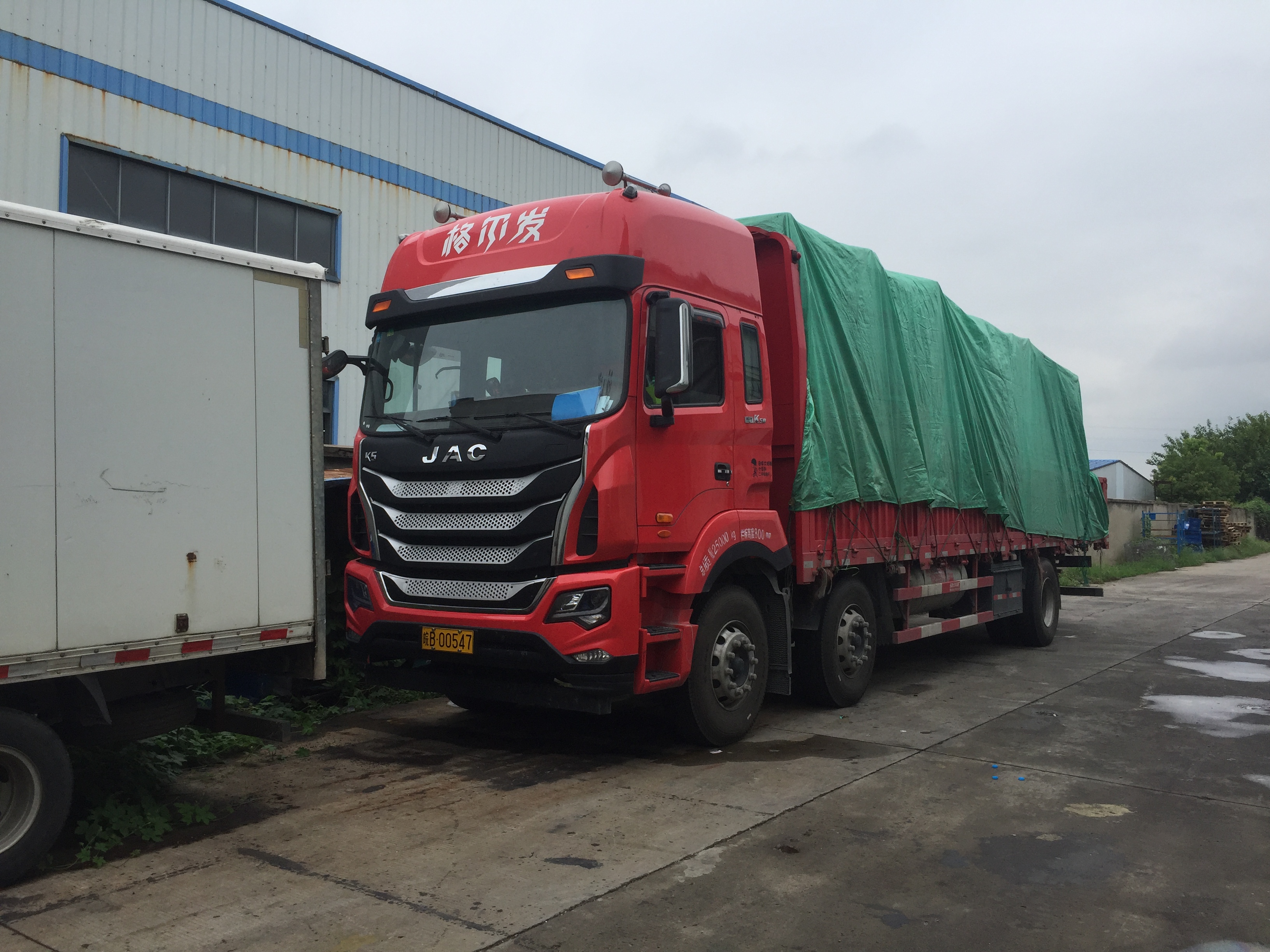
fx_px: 1064
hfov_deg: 61.7
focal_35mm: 29
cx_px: 635
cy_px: 476
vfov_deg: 48.2
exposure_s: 1/746
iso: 32
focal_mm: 4.15
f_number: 2.2
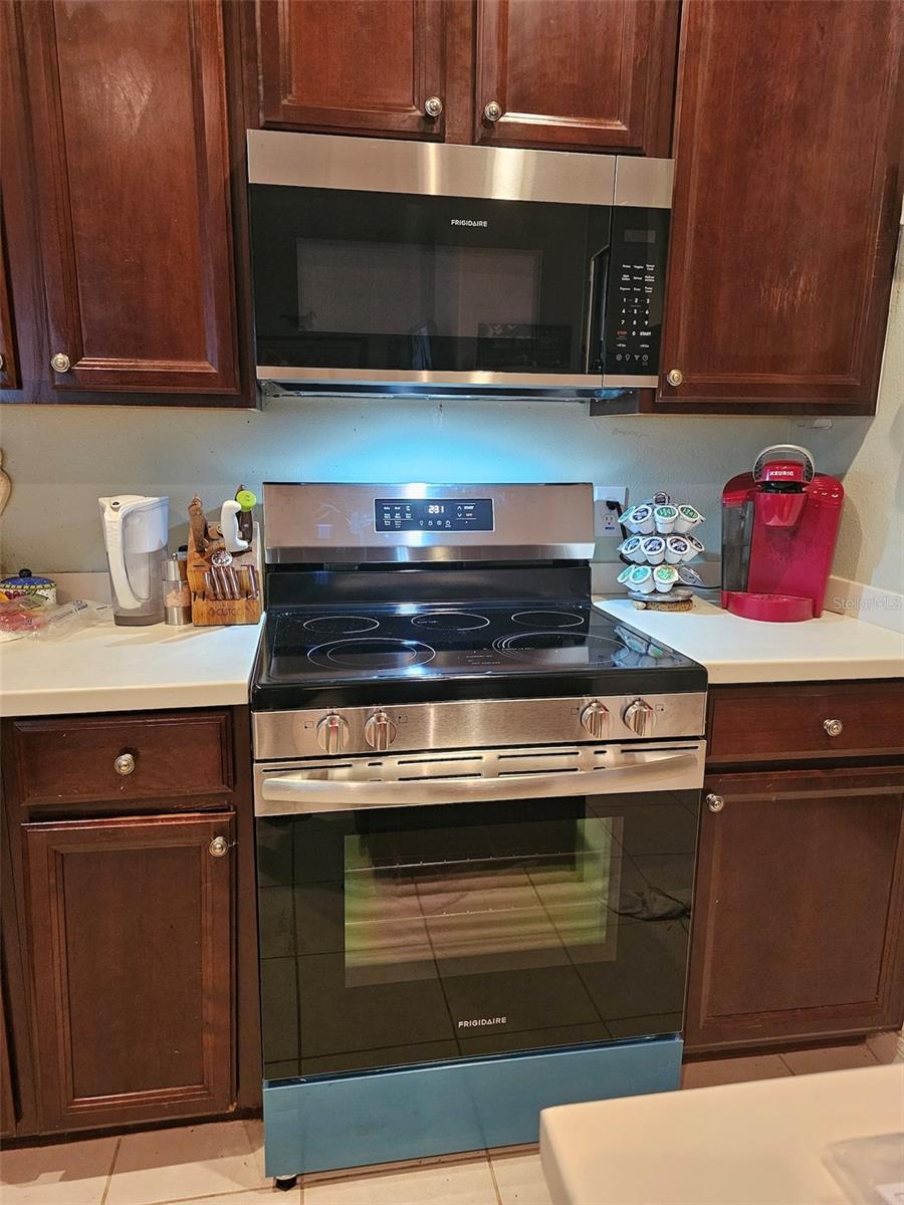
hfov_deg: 58.9
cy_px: 602
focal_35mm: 23
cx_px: 452
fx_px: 801
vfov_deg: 73.9
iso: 640
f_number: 1.7
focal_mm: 6.3
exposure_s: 1/40
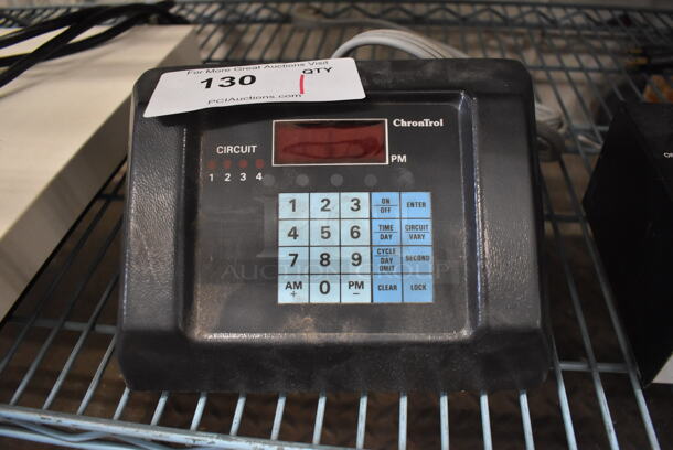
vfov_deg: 48.0
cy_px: 225
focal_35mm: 27
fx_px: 505
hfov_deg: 67.3
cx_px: 336
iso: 2800
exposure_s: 1/60
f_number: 4
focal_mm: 18
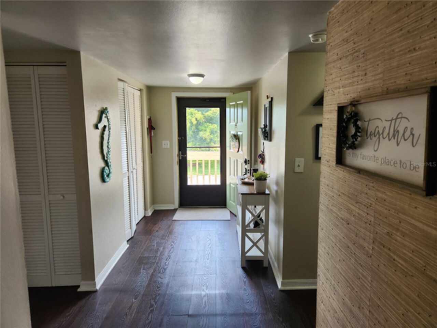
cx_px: 218
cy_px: 164
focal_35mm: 23
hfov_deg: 73.9
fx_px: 290
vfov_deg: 58.9
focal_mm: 5.4
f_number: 1.8
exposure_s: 1/180
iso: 100
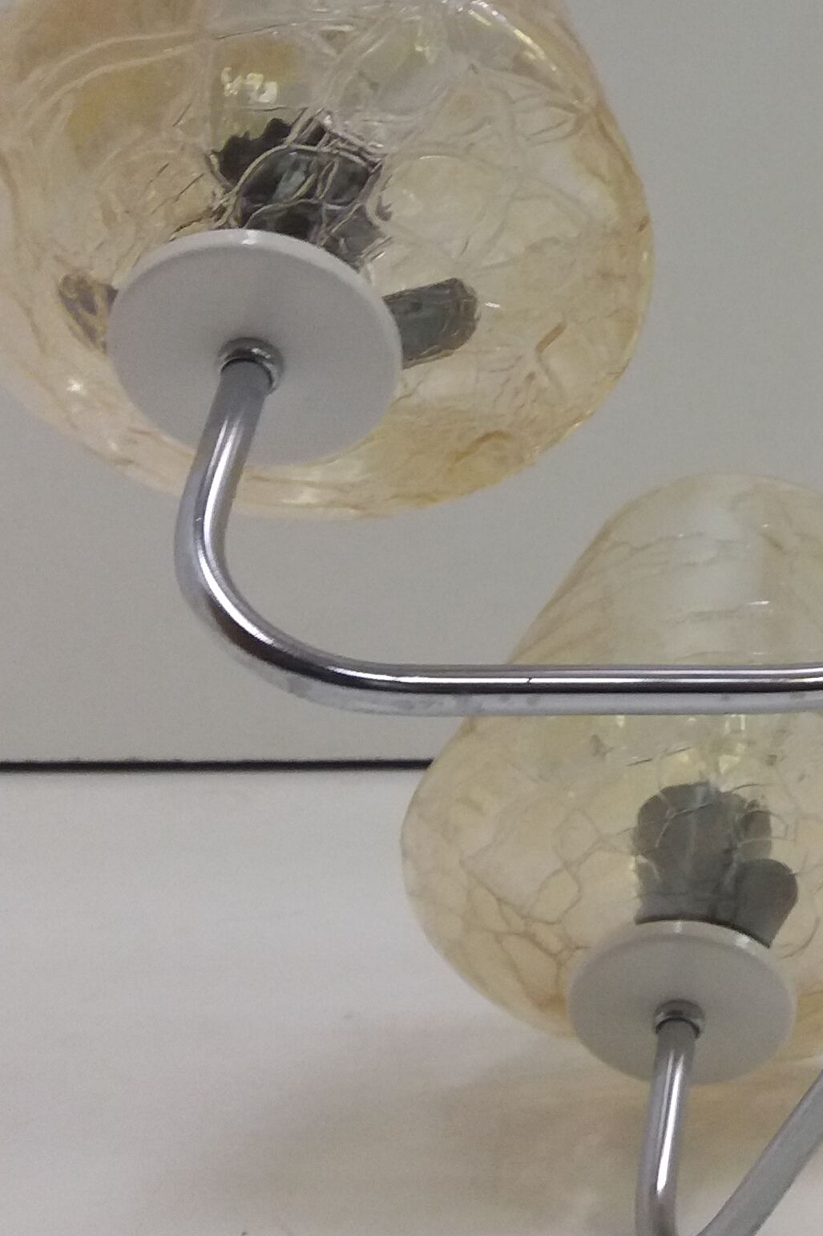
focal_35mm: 78
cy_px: 305
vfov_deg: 25.7
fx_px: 2675
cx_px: 955
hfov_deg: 16.8
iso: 125
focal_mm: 3.7
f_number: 1.9
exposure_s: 1/33
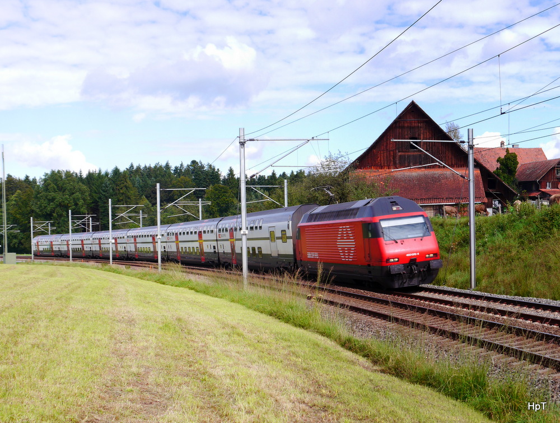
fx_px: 778
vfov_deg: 30.4
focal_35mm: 48
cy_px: 212
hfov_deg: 39.6
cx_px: 280
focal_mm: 24
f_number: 7.1
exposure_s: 1/250
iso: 160
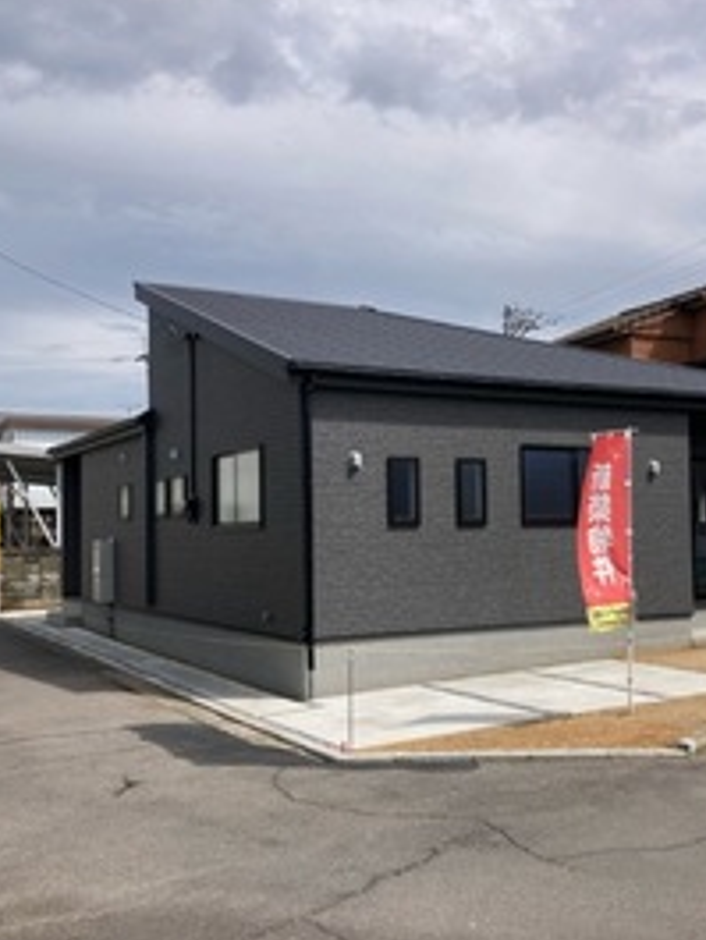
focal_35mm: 38
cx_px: 436
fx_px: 1033
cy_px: 500
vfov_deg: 48.9
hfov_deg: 37.5
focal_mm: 3.99
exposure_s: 1/3472
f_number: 1.8
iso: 20
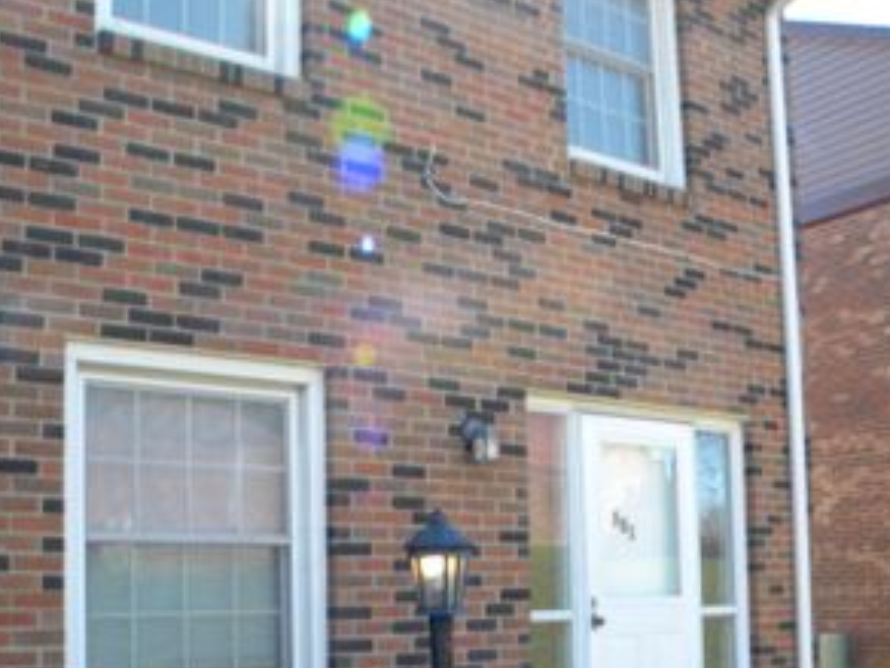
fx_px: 1234
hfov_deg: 39.5
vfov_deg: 29.5
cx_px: 354
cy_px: 548
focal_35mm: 48
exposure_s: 1/138
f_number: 3.5
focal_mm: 5
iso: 80
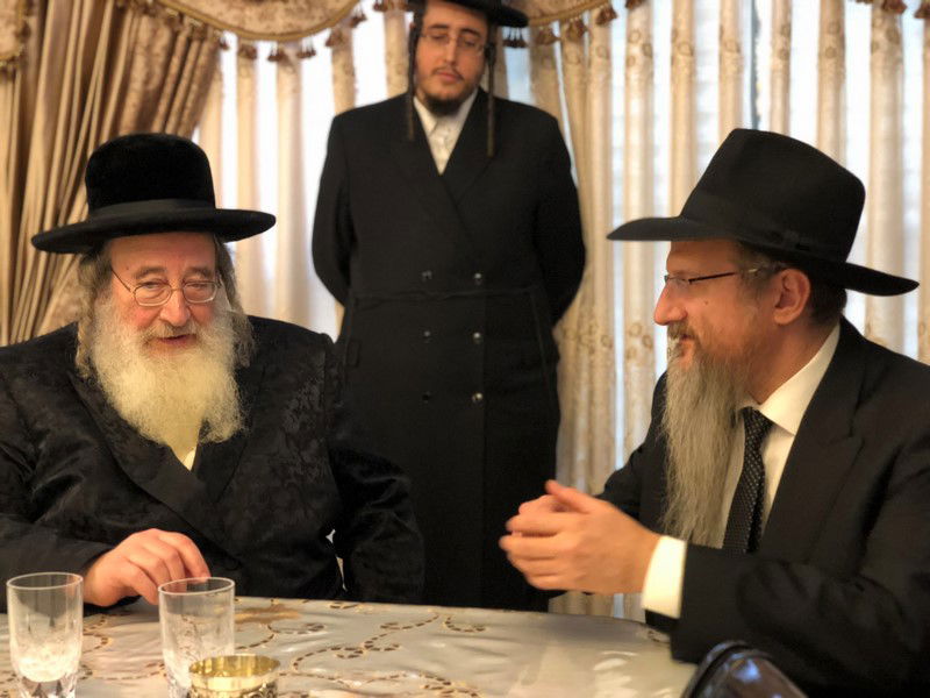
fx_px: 1397
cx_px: 465
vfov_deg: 28.0
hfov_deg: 36.8
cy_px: 349
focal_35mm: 52
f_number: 2.4
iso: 160
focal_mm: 6
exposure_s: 1/17
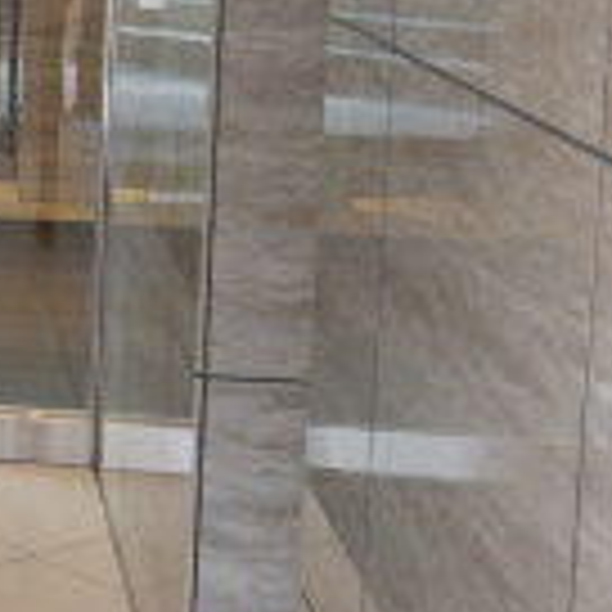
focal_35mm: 104
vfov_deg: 16.5
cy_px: 58
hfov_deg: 13.4
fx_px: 2080
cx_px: -756
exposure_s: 1/30
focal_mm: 4.5
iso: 160
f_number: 3.7
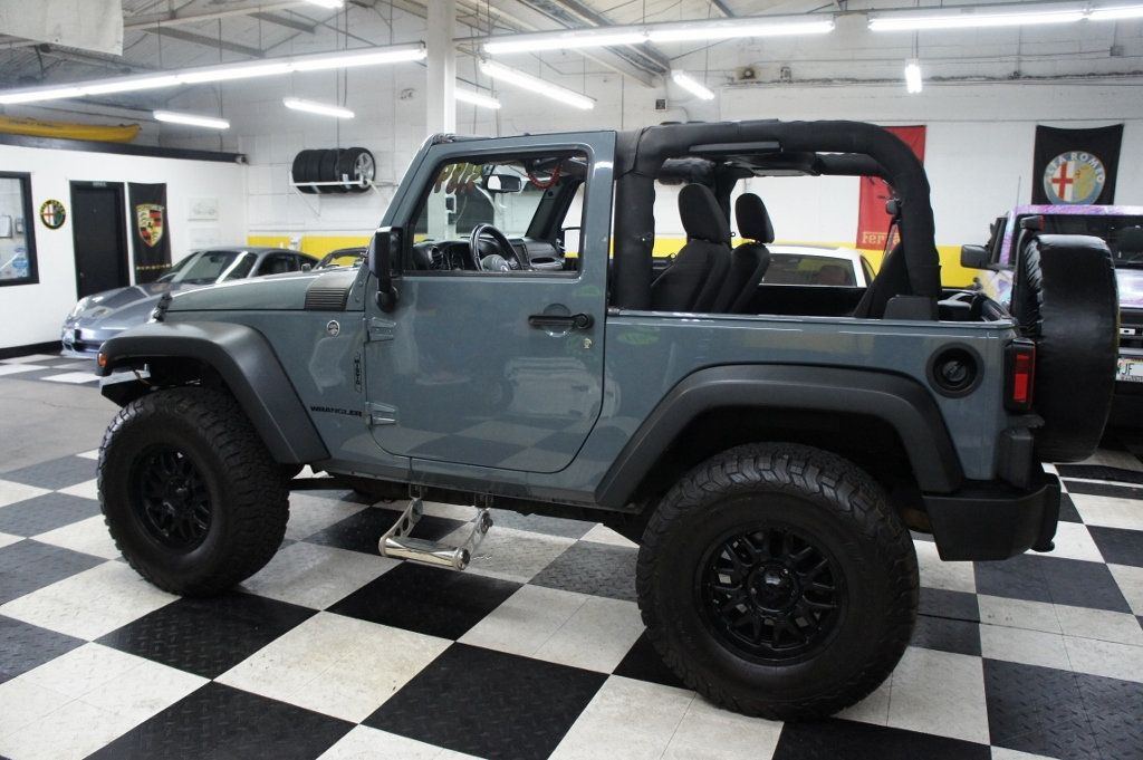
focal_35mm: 27
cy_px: 380
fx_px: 857
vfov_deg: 47.9
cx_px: 572
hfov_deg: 67.4
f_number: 3.5
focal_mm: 18
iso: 1600
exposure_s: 1/100
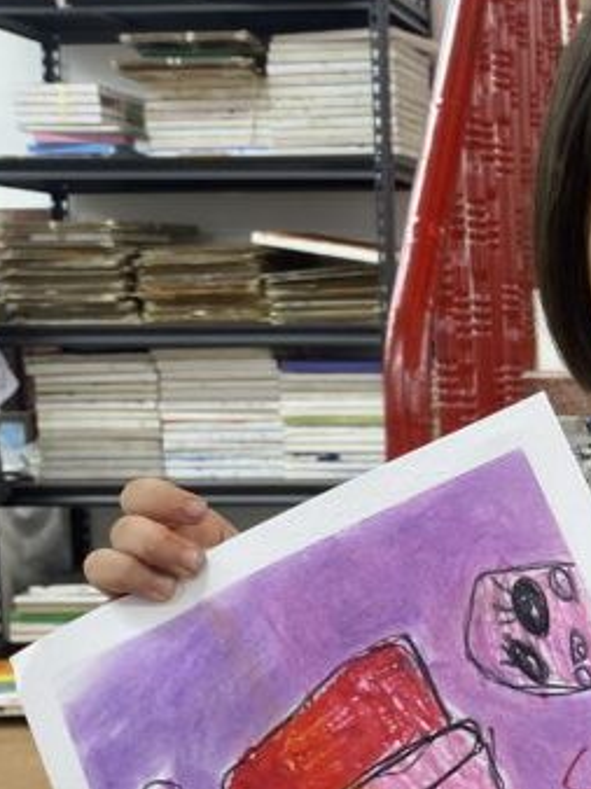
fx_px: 1755
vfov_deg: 25.2
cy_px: 537
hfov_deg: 18.0
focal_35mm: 77
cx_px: 752
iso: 100
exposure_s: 1/100
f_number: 1.8
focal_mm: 4.25
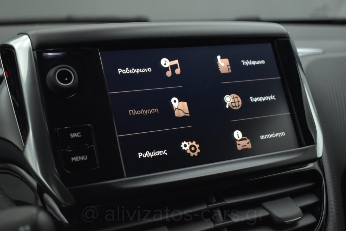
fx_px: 490
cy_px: 116
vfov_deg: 26.5
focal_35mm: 51
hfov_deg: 38.9
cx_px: 173
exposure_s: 1/125
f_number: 4.5
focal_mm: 34
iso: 1600
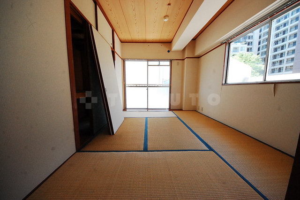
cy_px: 100
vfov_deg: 89.9
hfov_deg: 112.6
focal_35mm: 12
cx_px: 150
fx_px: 100
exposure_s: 1/250
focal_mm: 8
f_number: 8
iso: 1600
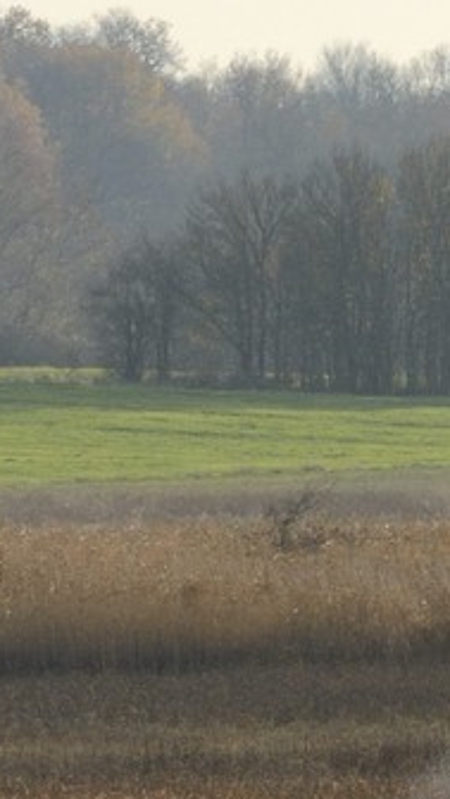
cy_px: 1308
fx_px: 21170
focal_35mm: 998
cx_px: 938
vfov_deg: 2.2
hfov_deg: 1.2
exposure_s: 1/250
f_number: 18
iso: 400
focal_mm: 200
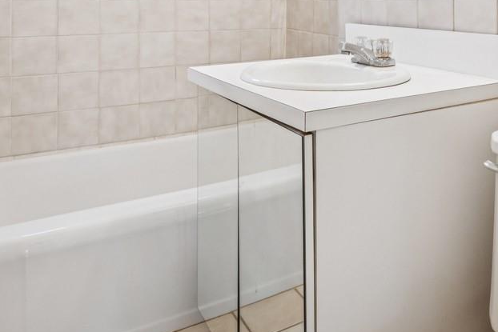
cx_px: 358
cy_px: -13
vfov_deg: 33.2
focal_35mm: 36
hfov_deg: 51.4
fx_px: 498
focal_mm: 14
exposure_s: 1/2.5
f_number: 11
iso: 100
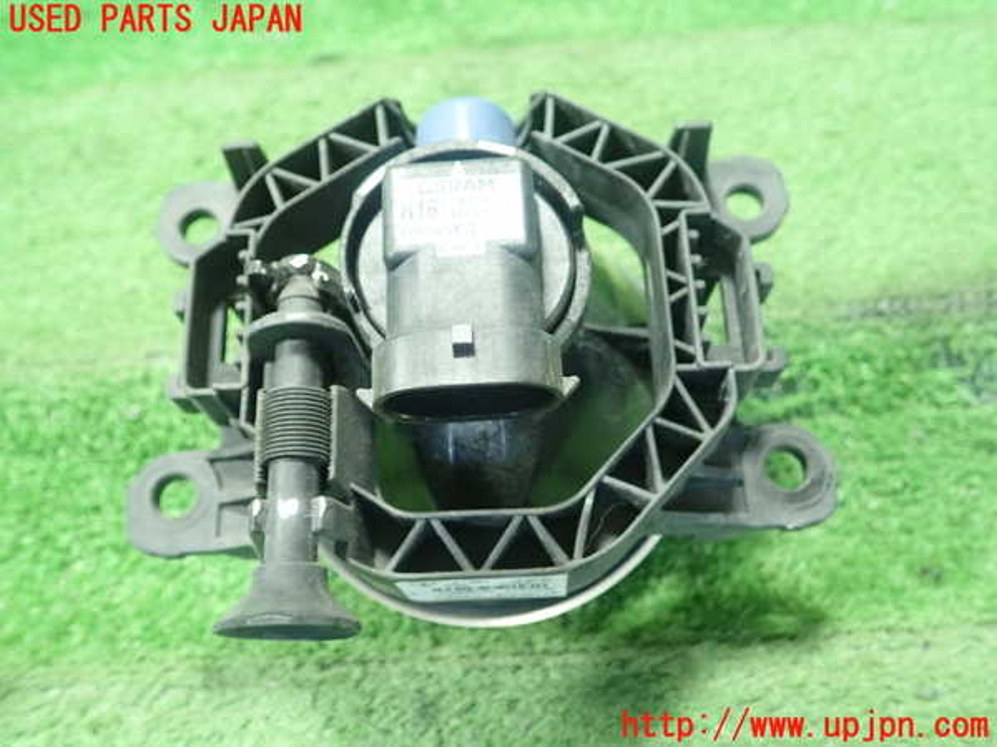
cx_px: 498
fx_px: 864
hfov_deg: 60.0
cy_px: 374
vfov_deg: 46.8
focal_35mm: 30
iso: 800
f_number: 2.3
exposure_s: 1/80
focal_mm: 5.5
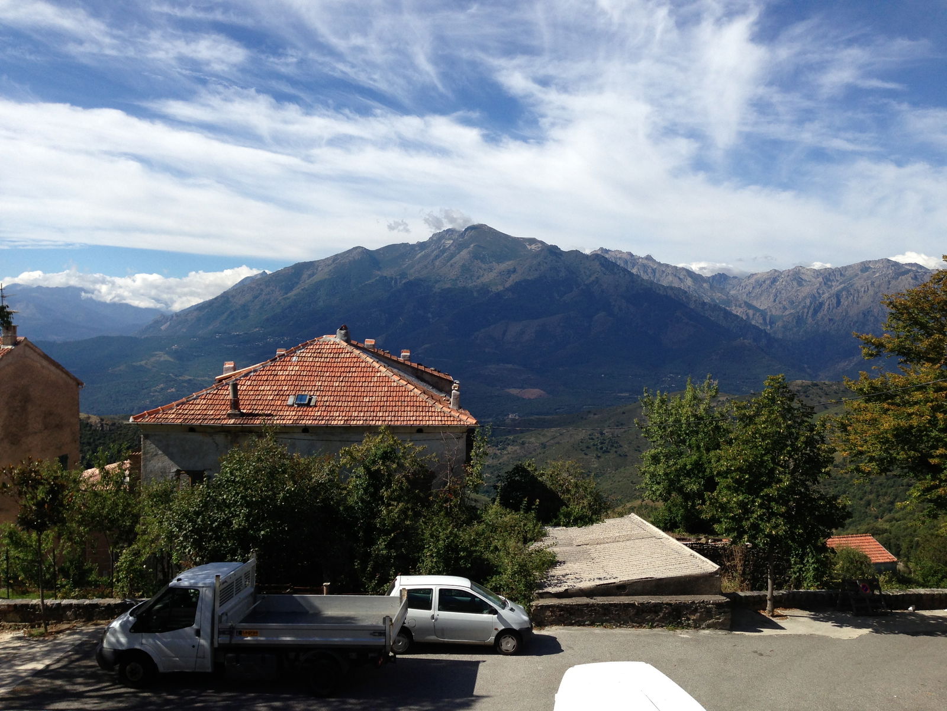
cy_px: 356
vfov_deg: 42.9
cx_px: 474
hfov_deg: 55.4
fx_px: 903
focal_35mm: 33
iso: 50
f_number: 2.4
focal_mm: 4.13
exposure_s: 1/1748
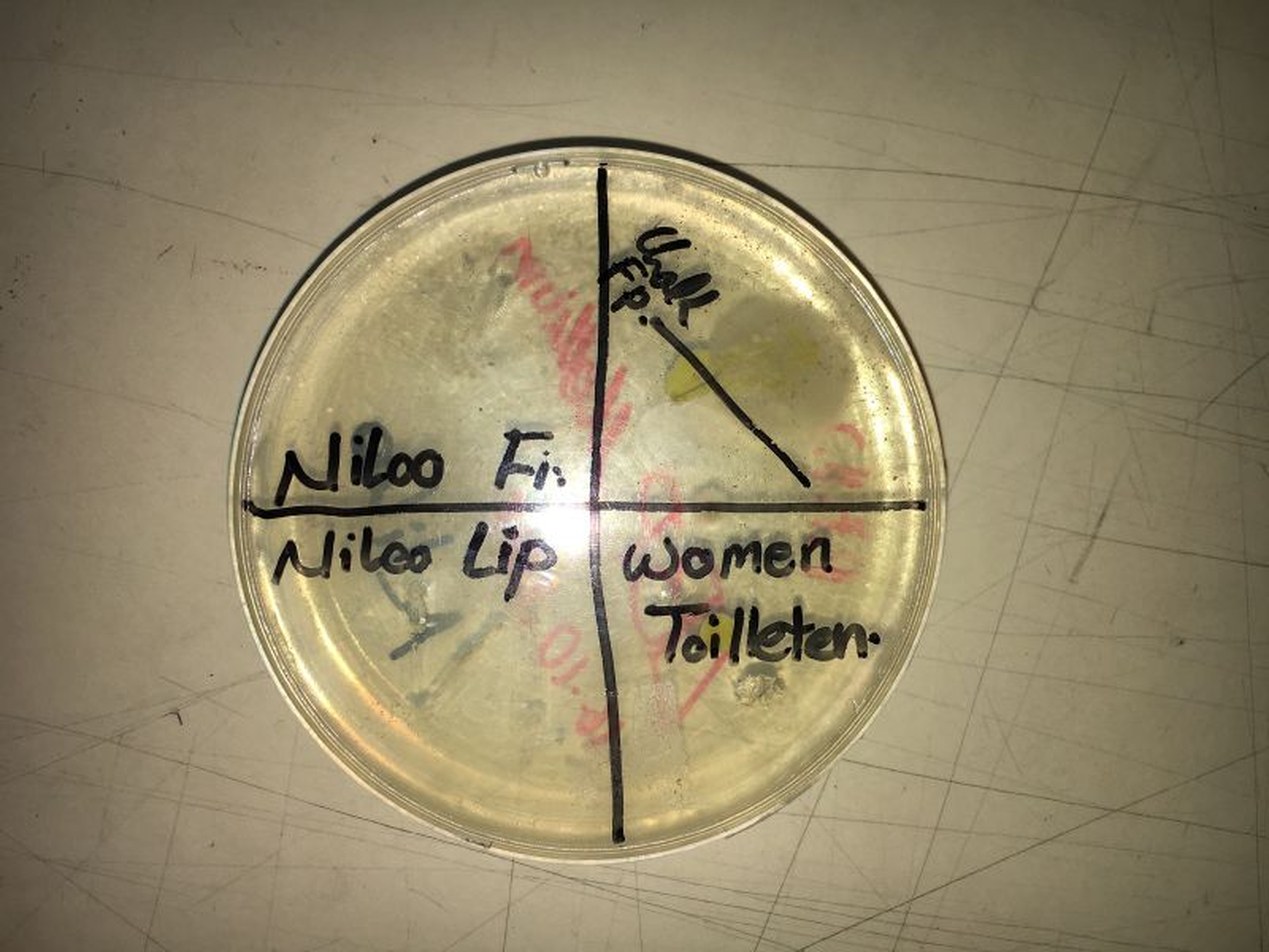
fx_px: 1063
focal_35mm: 29
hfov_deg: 61.7
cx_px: 634
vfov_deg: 48.2
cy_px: 476
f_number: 2.2
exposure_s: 1/313
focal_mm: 4.15
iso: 25
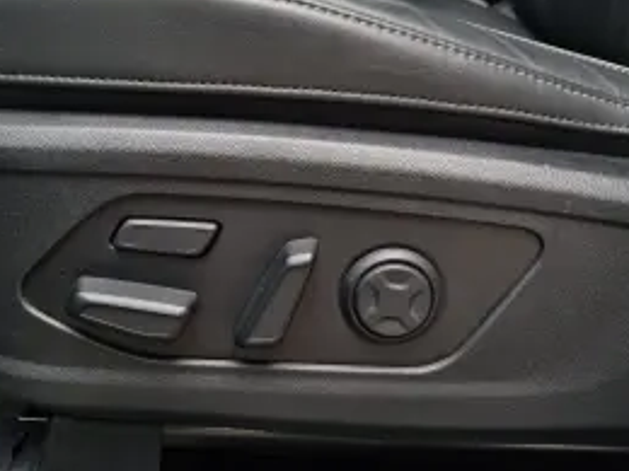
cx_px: 283
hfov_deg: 51.3
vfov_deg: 39.1
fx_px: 654
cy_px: 150
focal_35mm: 36
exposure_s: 1/100
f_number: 1.8
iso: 64
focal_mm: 5.4
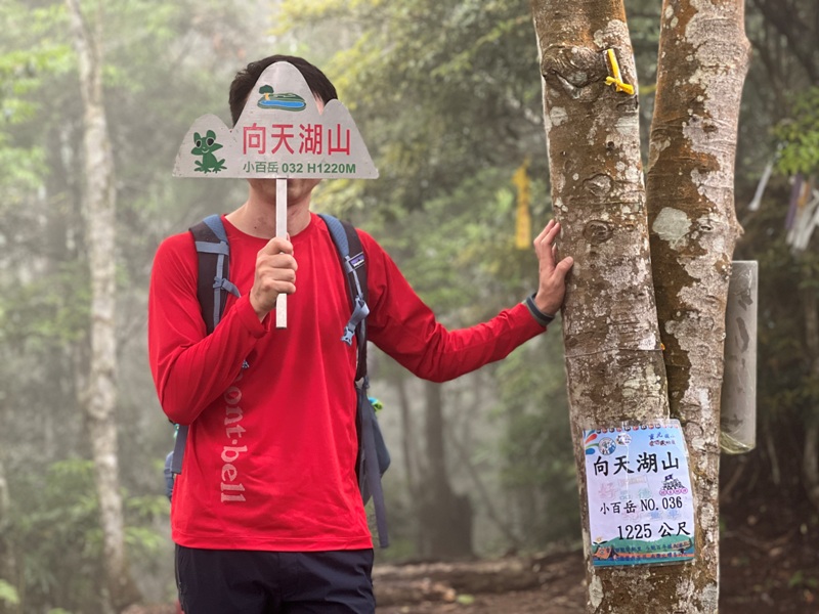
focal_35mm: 77
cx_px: 410
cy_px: 307
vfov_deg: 19.1
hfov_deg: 25.3
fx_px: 1822
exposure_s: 1/113
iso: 250
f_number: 2.8
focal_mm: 9
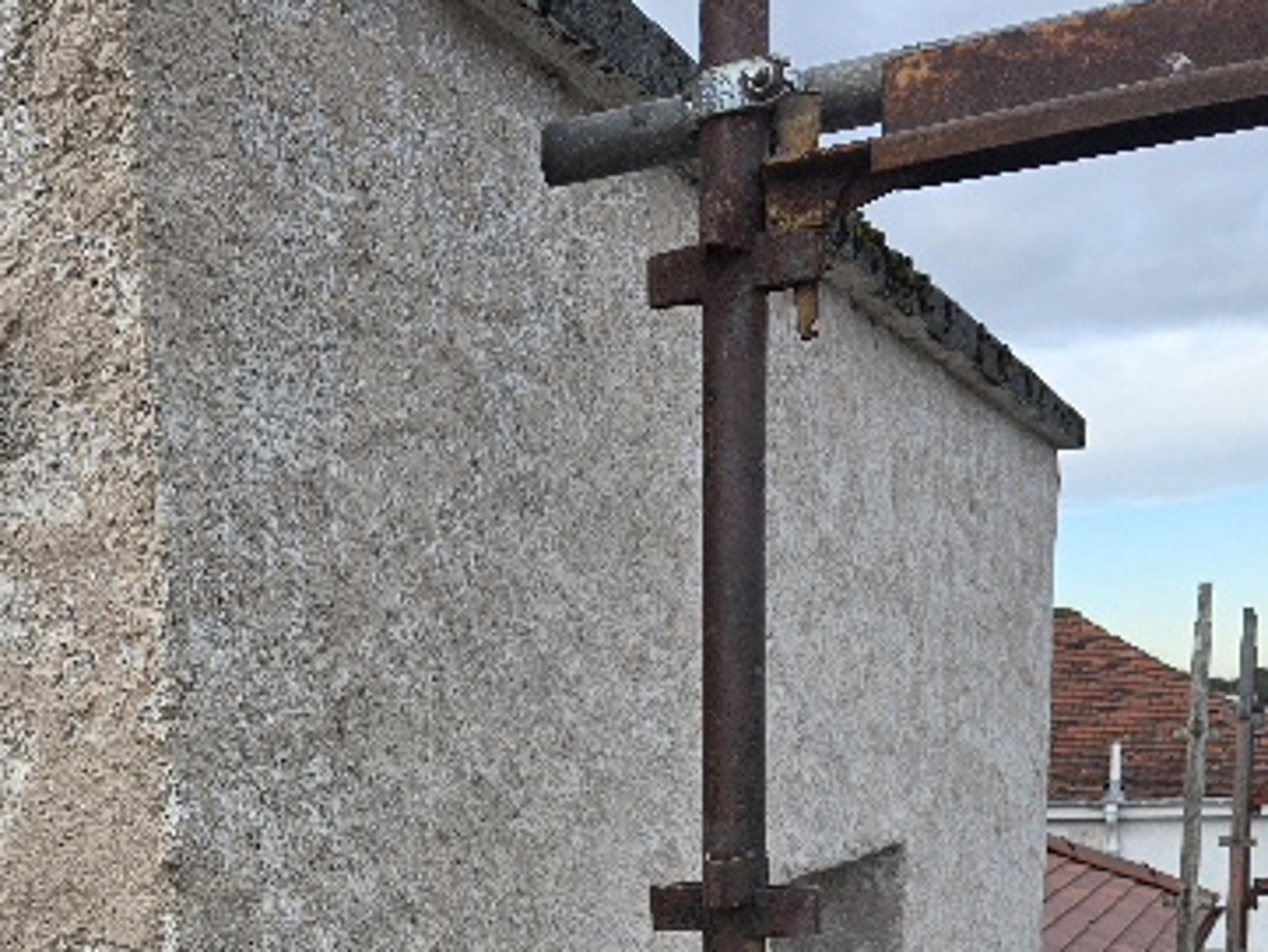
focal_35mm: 51
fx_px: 1869
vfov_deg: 26.6
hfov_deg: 35.2
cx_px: 112
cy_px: 1008
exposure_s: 1/370
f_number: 1.7
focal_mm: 6.3
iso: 25
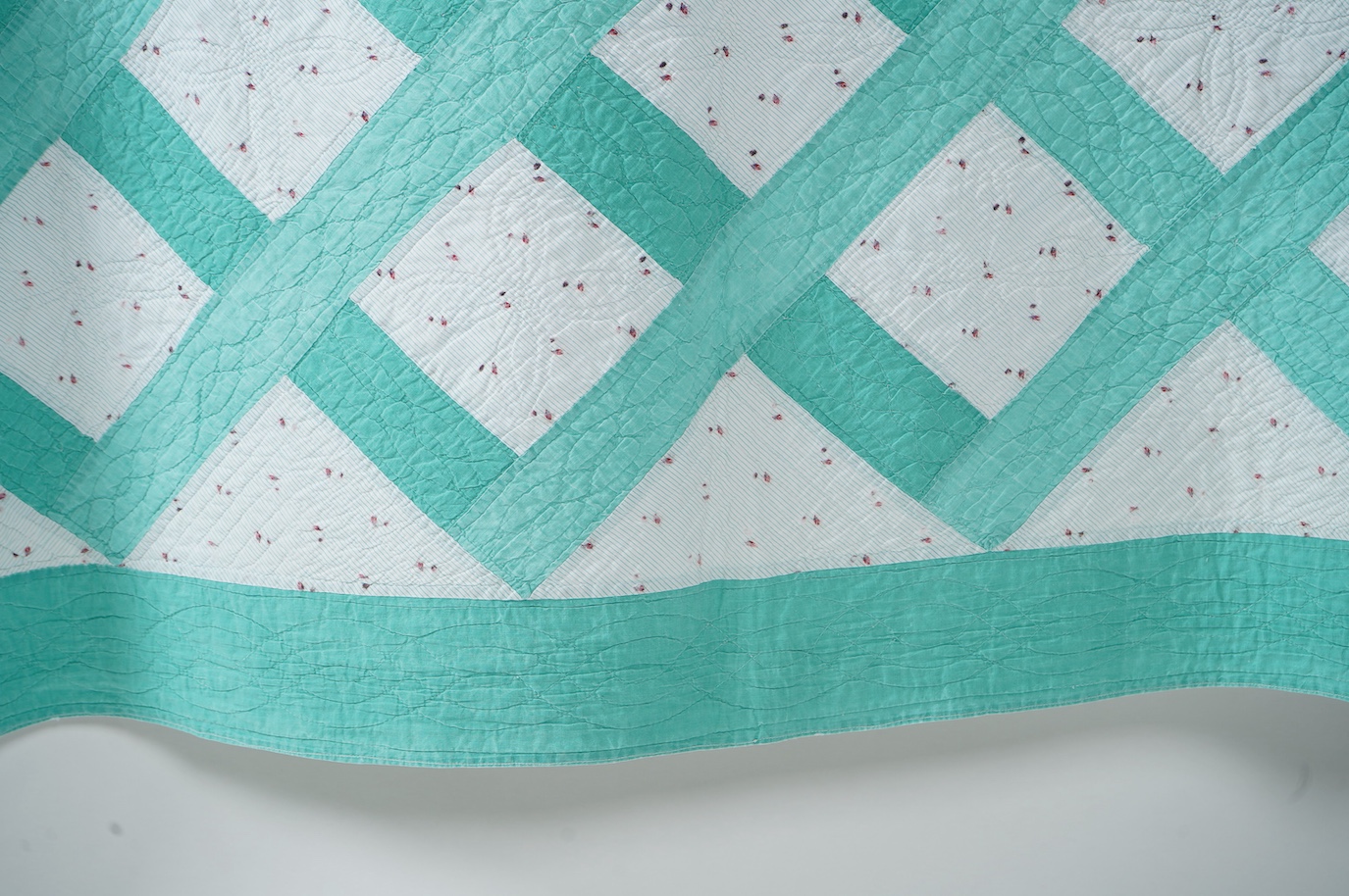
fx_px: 2471
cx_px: 674
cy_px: 448
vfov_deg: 20.6
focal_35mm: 66
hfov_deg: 30.5
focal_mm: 66
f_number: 8
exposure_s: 1/80
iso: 100
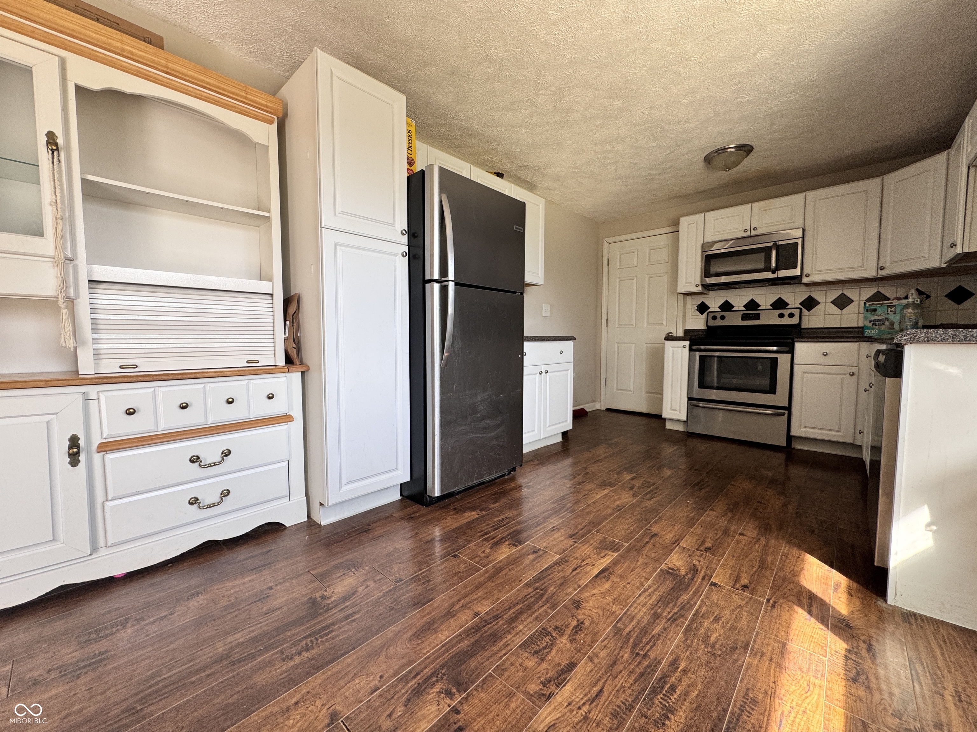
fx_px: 395
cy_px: 366
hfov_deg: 102.1
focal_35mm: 14
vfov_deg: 85.7
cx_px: 488
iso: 100
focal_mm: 2.22
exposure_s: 1/99
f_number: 2.2
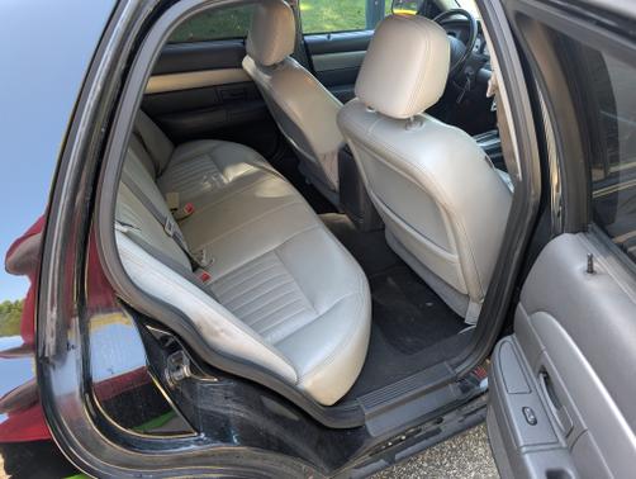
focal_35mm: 24
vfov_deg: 56.9
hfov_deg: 71.5
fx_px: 442
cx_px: 318
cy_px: 240
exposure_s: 1/68.9
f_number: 1.68
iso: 61
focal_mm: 6.9
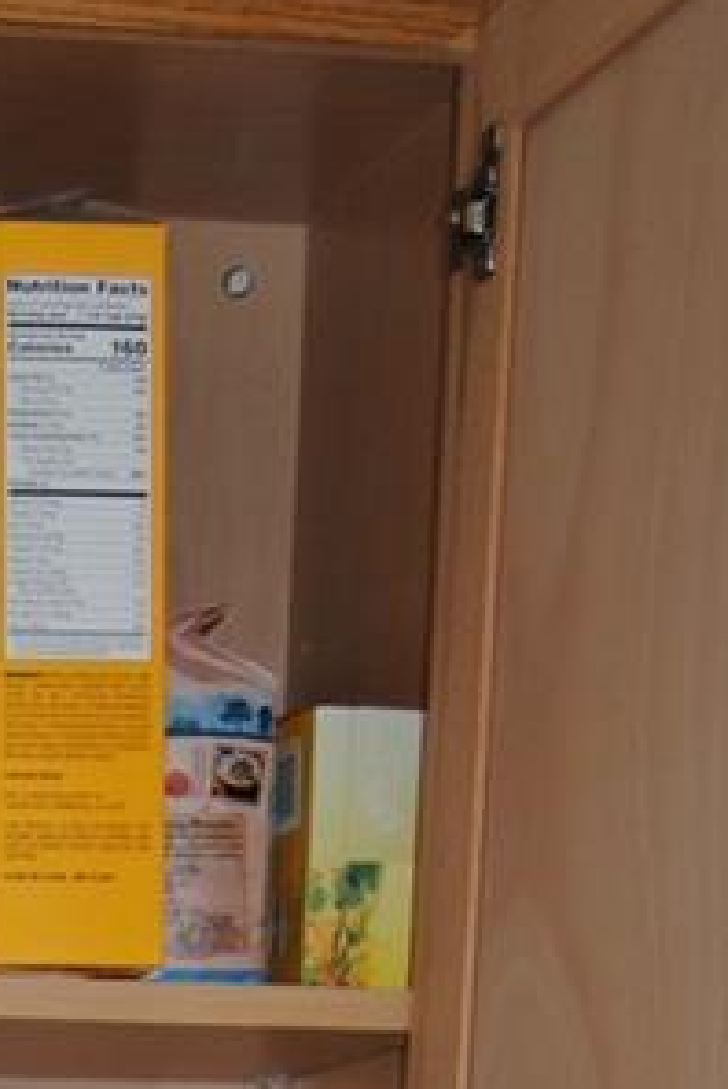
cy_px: 2075
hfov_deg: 8.3
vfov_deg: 11.8
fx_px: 4781
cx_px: -664
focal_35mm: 158
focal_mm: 26
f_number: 4
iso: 200
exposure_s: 1/60
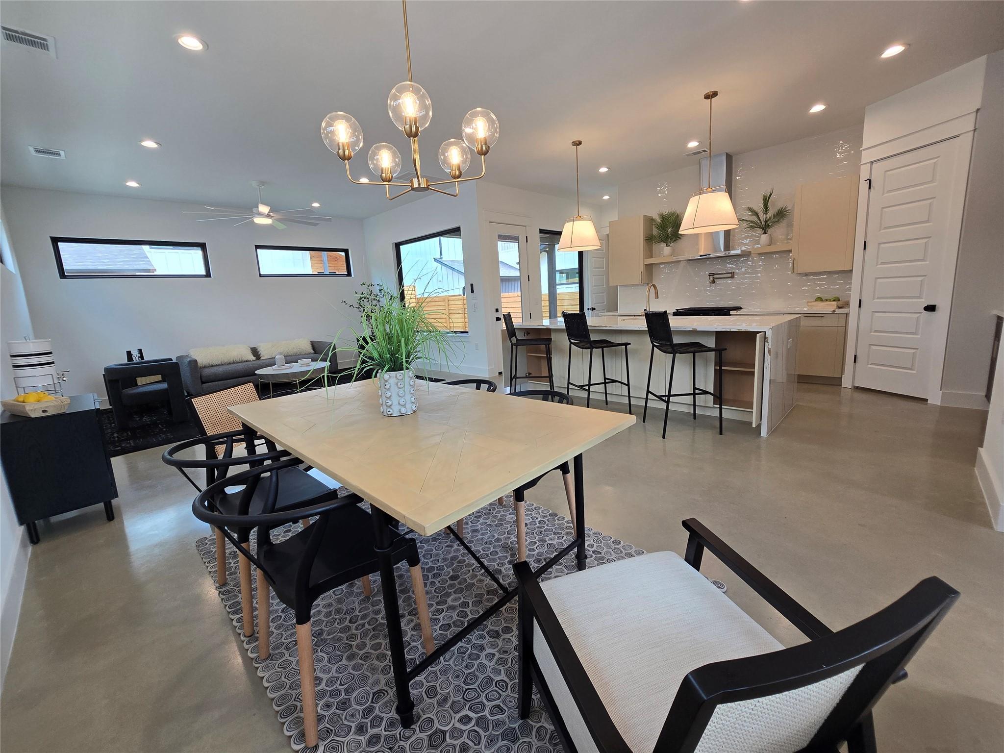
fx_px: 377
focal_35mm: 13
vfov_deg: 89.9
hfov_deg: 106.2
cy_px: 376
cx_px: 502
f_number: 2.2
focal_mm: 2.2
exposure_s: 1/120
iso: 64
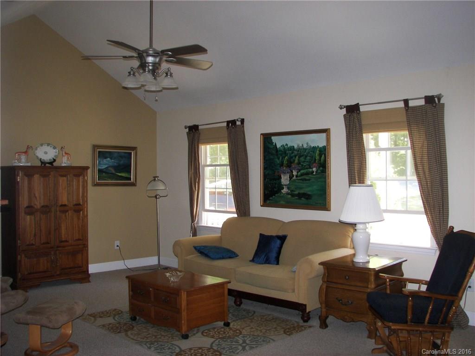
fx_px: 494
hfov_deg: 51.4
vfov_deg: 39.7
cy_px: 178
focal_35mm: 36
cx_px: 238
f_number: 2.8
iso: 100
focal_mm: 6
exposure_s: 1/30
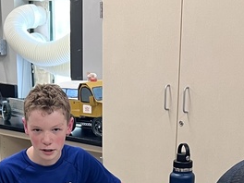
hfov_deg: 19.4
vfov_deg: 13.5
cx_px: 116
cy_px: 302
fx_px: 712
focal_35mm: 101
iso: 125
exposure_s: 1/60
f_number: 1.5
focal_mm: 5.7
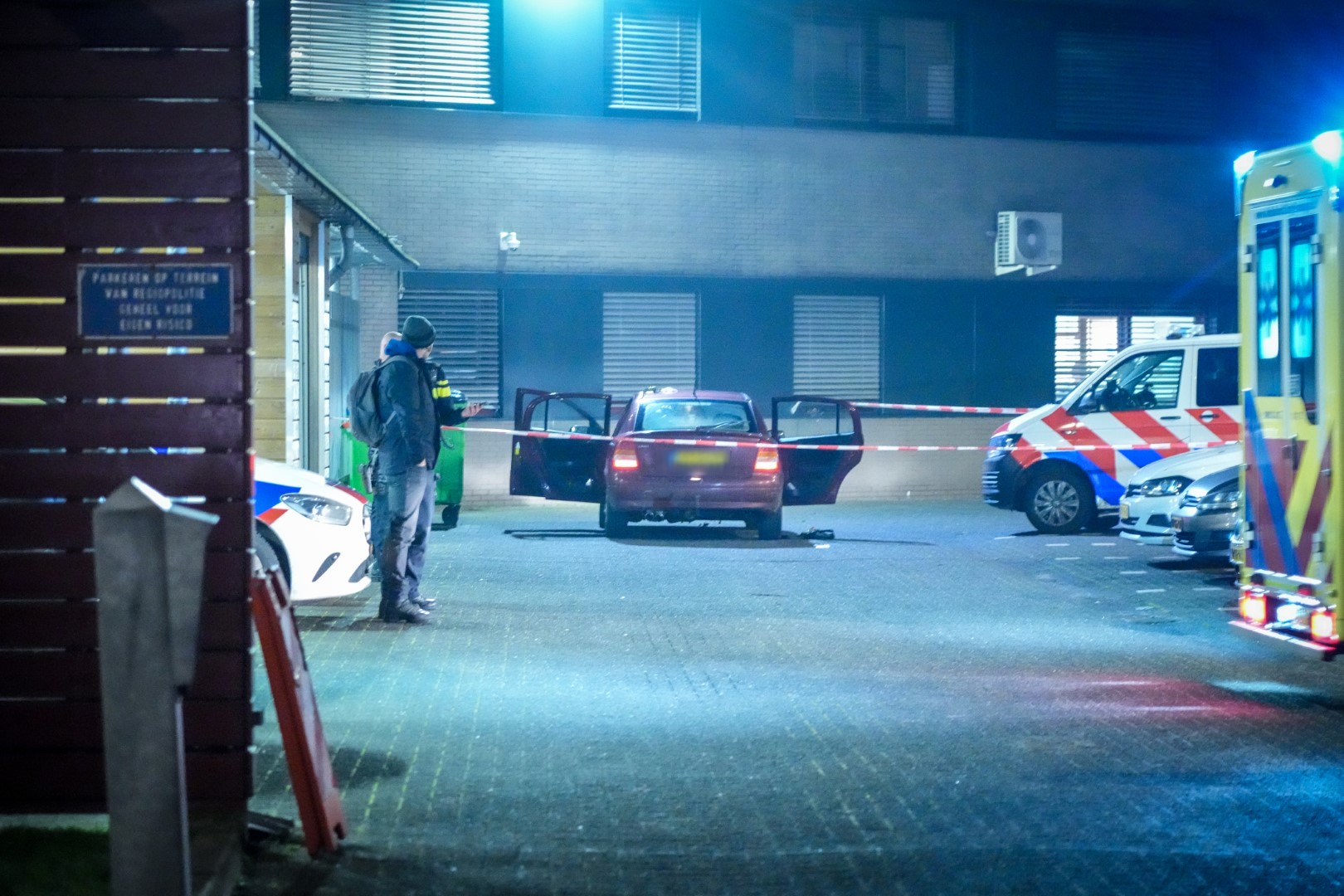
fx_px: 3920
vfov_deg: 13.0
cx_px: 672
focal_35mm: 105
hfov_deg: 19.5
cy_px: 448
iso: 20000
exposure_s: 1/40
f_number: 4
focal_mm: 105
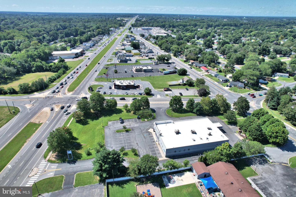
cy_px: 98
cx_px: 148
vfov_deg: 57.2
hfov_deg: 78.6
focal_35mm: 22
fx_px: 181
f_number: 2.8
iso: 200
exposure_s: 1/4000
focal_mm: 8.38
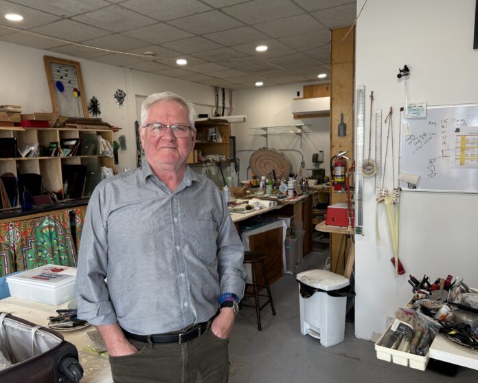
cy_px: 190
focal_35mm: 28
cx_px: 219
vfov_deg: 51.5
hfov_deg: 62.1
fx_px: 396
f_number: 1.6
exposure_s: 1/120
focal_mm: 5.96
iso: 80
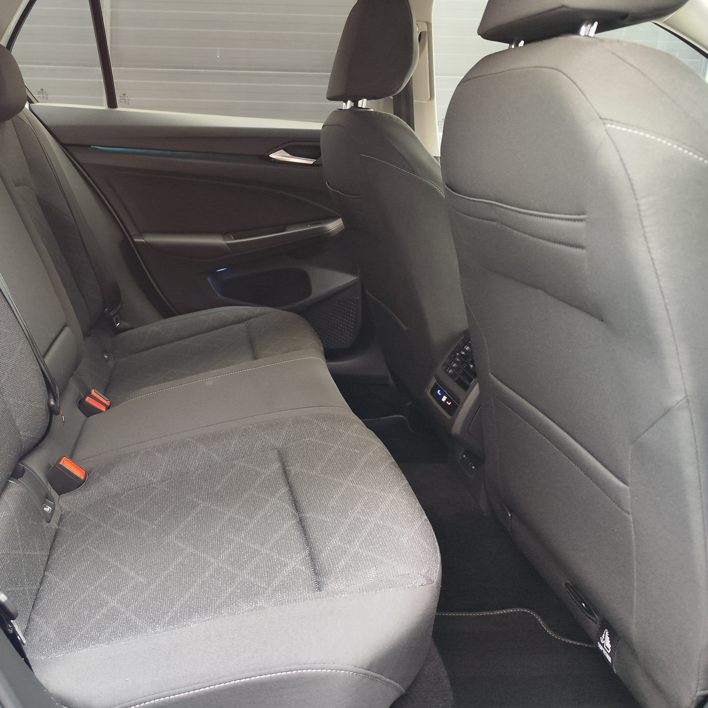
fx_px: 694
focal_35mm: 30
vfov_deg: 54.0
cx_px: 193
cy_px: 320
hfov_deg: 52.1
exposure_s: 1/62.4
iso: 334
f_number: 1.69
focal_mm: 7.01
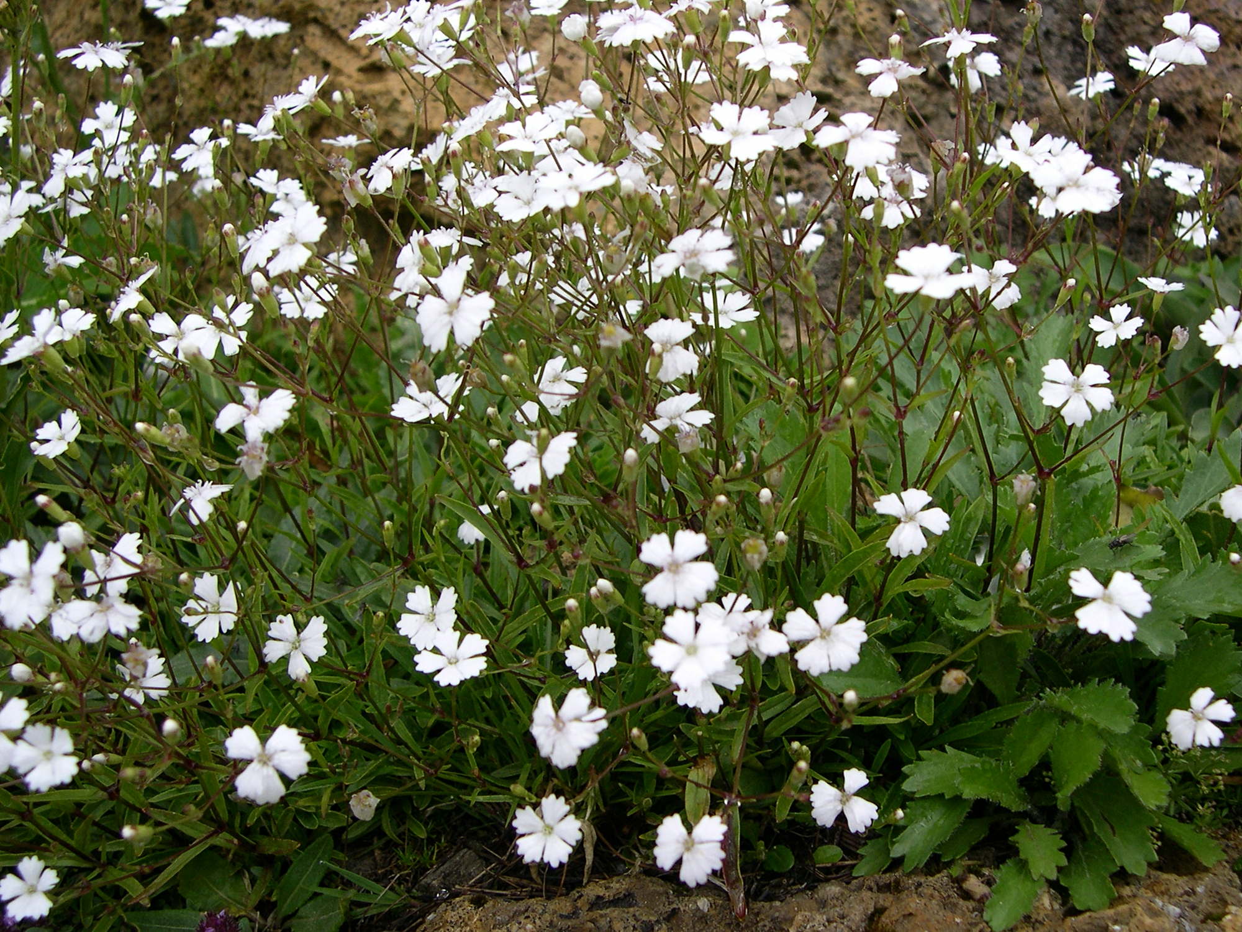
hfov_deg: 49.0
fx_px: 1363
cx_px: 621
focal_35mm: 38
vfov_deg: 37.7
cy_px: 466
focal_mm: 8
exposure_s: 1/635
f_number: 2.8
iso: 100
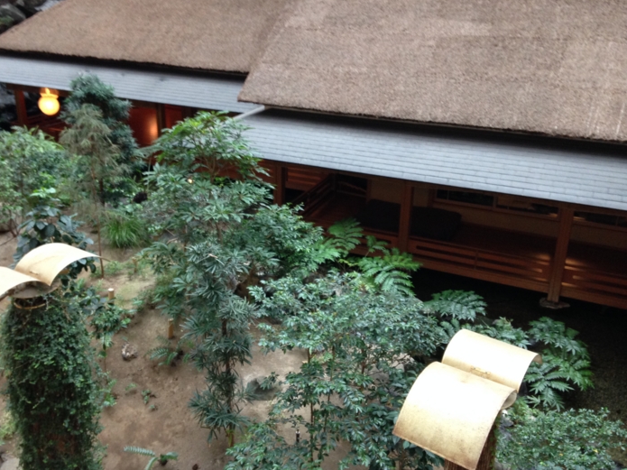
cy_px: 217
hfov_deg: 48.9
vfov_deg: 37.7
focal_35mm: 38
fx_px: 688
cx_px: 277
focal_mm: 4.12
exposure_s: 1/20
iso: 125
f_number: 2.4
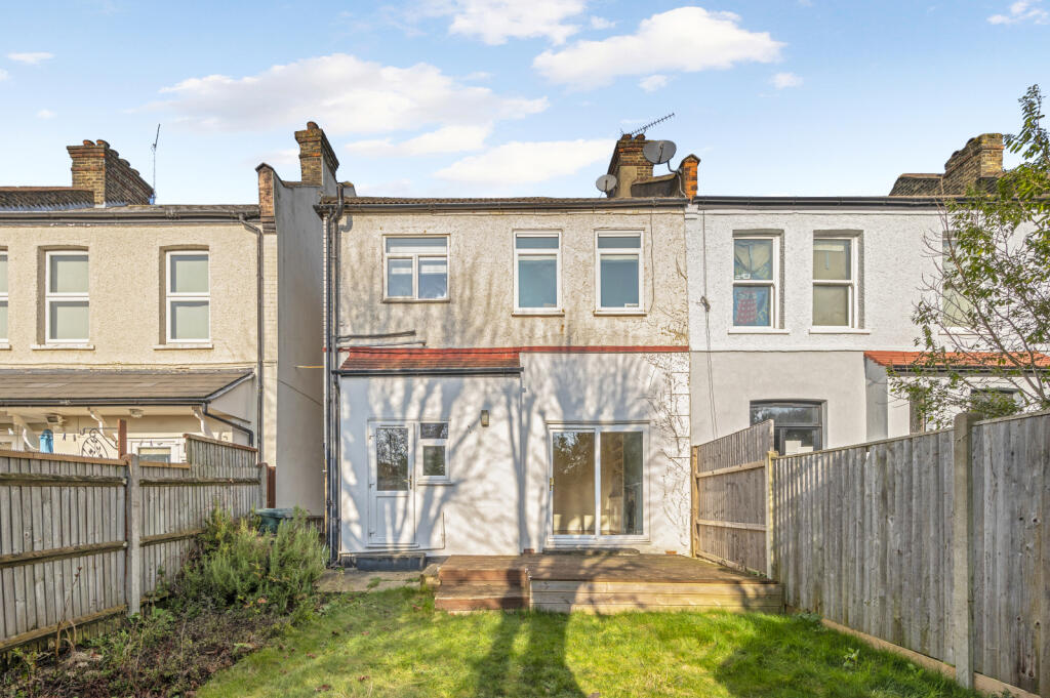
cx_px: 525
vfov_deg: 81.1
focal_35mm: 14
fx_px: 408
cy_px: 349
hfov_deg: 104.3
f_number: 8
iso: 200
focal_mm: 14
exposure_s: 1/500
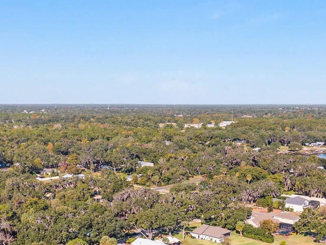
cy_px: 232
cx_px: 205
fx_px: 480
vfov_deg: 27.3
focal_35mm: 51
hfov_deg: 37.3
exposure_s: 1/2500
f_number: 1.8
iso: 180
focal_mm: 8.67
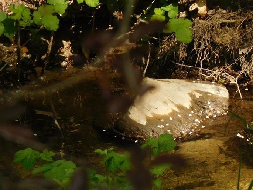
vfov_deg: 2.1
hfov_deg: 2.8
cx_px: 177
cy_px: 132
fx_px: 5121
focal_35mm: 701
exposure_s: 1/125
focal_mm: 57.1
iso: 200
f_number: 5.9
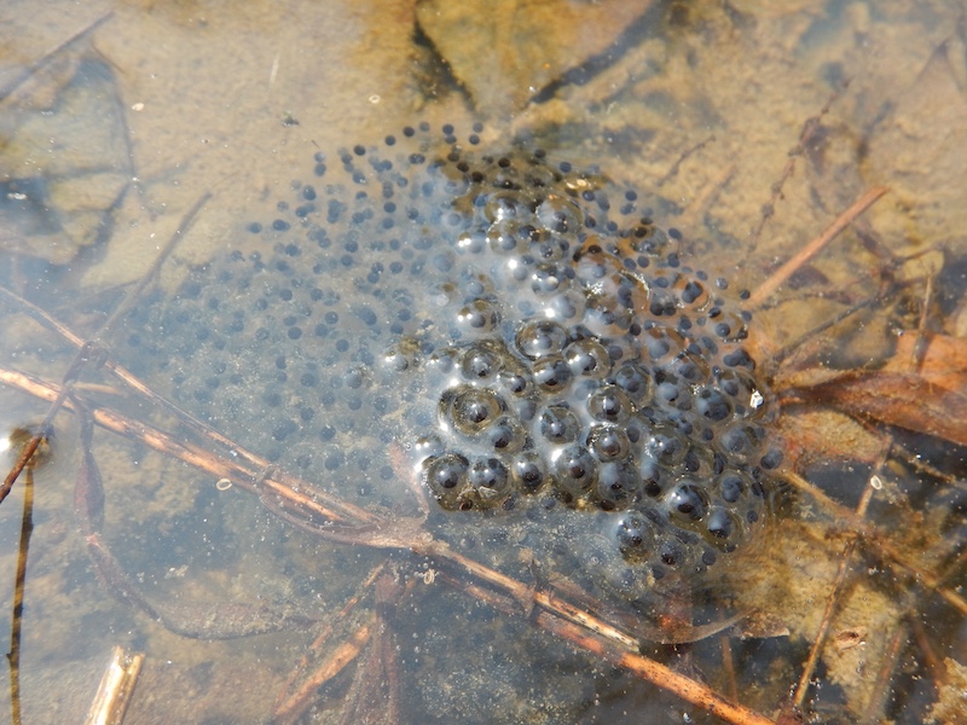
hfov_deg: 46.8
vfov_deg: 36.0
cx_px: 484
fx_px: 1117
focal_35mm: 40
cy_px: 362
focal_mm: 7.2
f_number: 4.2
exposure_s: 1/160
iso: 125
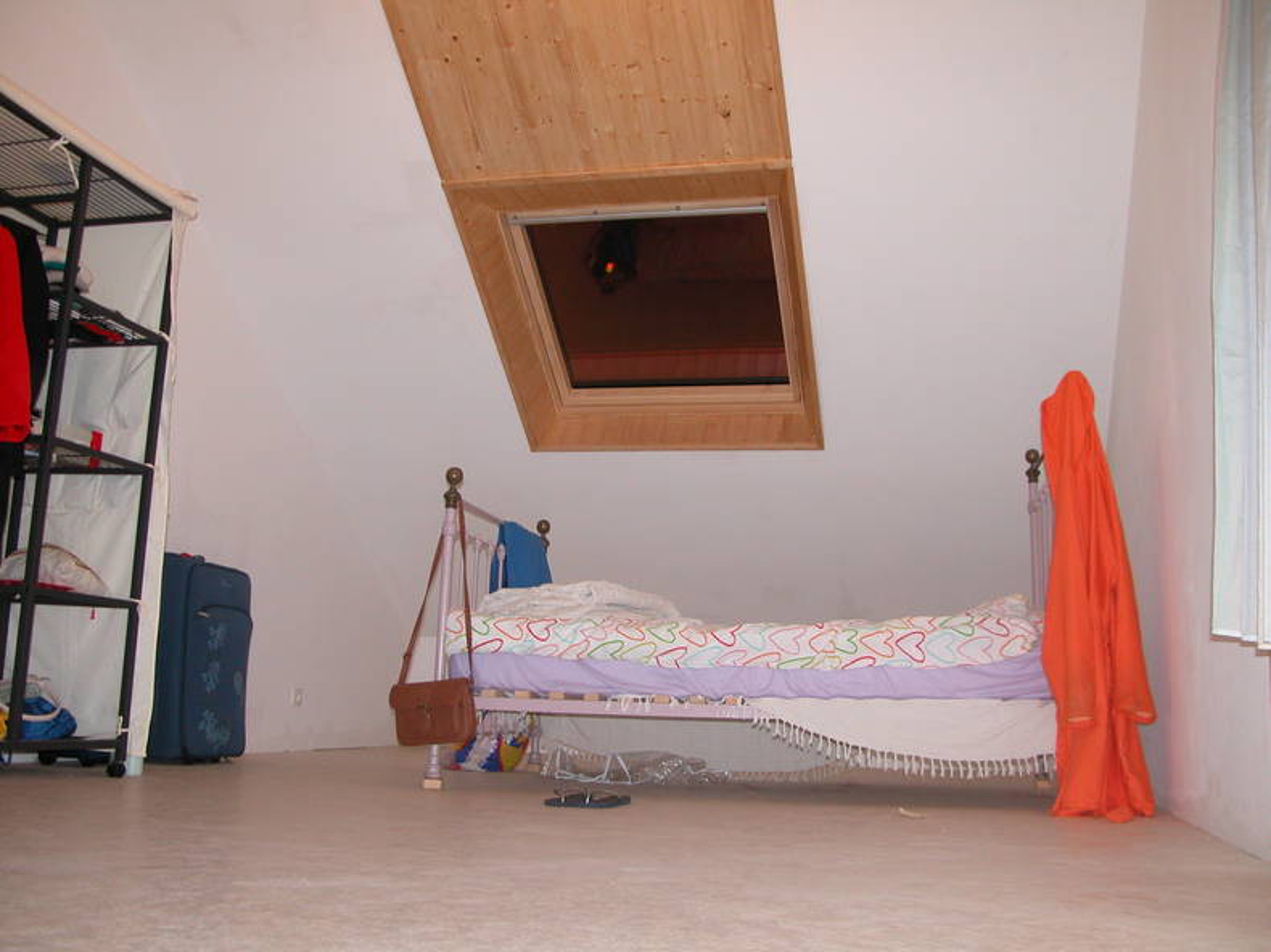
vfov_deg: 40.7
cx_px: 636
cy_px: 476
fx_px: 1285
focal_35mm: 35
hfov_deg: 52.6
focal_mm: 8.9
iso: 200
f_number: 2.8
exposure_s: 1/60
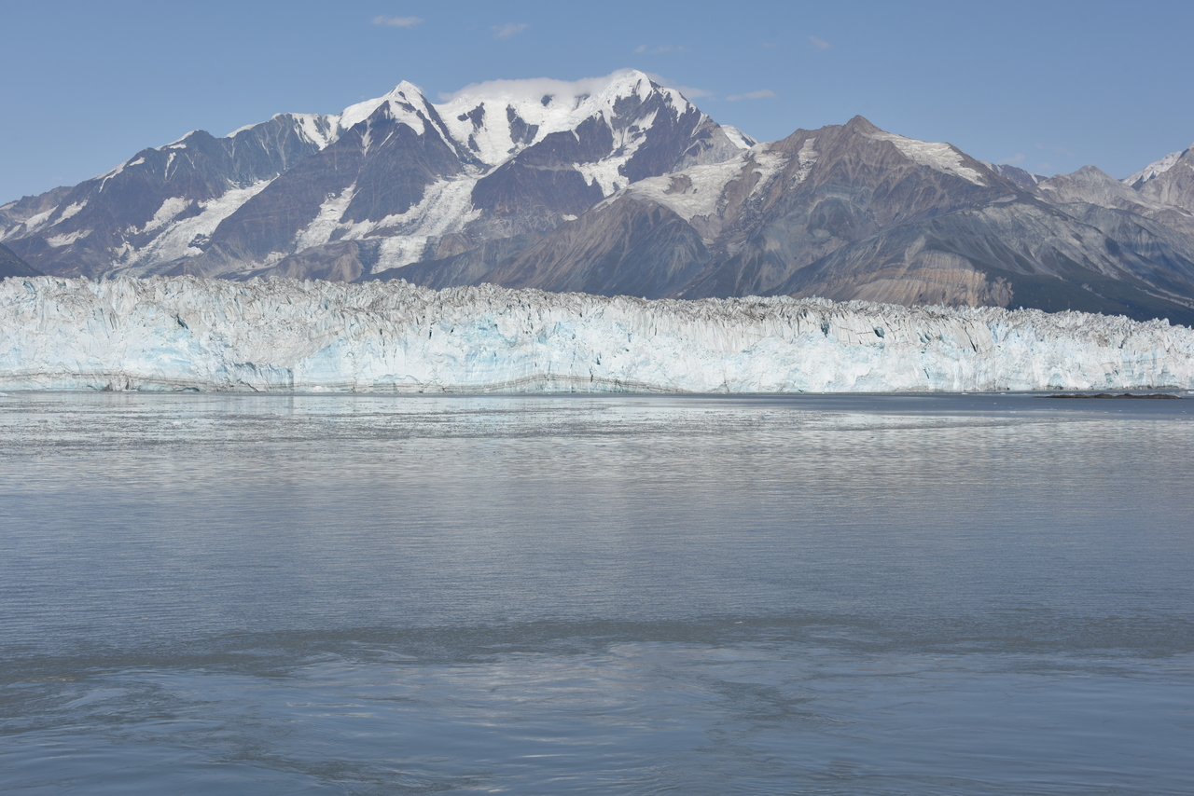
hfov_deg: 32.4
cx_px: 597
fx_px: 2057
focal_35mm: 62
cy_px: 398
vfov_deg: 21.9
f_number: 11
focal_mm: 62
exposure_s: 1/500
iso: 100
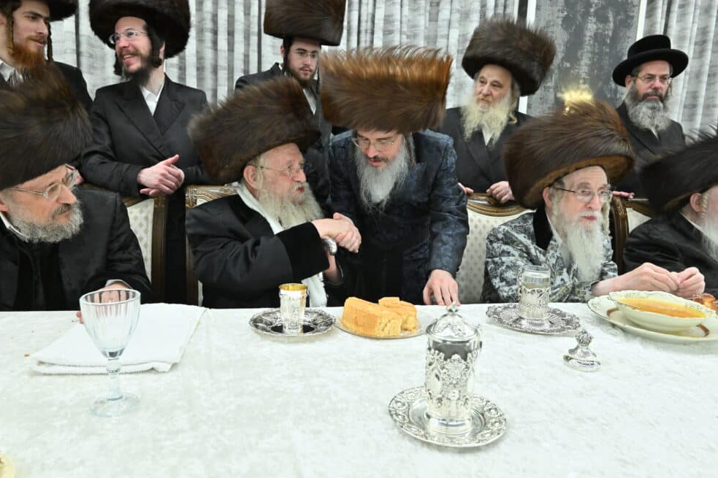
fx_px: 498
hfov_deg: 71.5
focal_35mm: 25
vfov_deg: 51.3
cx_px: 357
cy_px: 234
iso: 4000
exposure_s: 1/250
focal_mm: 24
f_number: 6.3
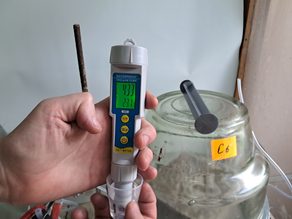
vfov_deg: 51.4
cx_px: 146
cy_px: 110
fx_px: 228
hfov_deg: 65.3
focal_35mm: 27
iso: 160
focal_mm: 4
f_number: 1.8
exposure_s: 1/50
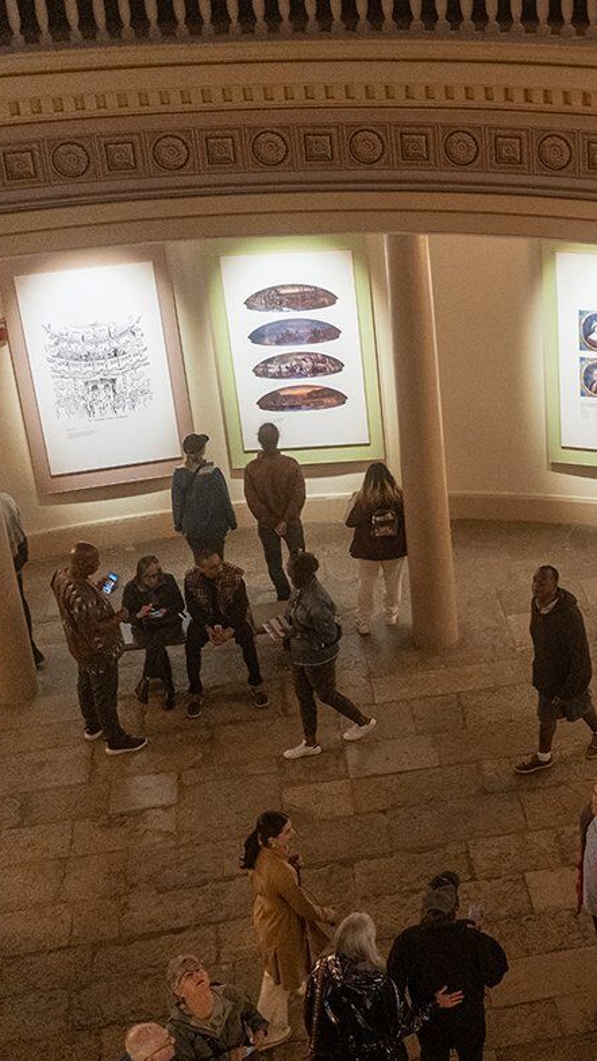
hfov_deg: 20.6
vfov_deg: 37.2
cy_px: 528
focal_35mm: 56
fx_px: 1576
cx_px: 625
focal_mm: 35
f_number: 2.8
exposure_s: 1/160
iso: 3200
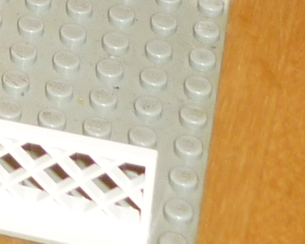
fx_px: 1878
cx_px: -368
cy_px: -470
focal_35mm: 208
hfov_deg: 8.6
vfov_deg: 6.8
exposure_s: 1/30
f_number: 2.8
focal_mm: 5.5
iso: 100
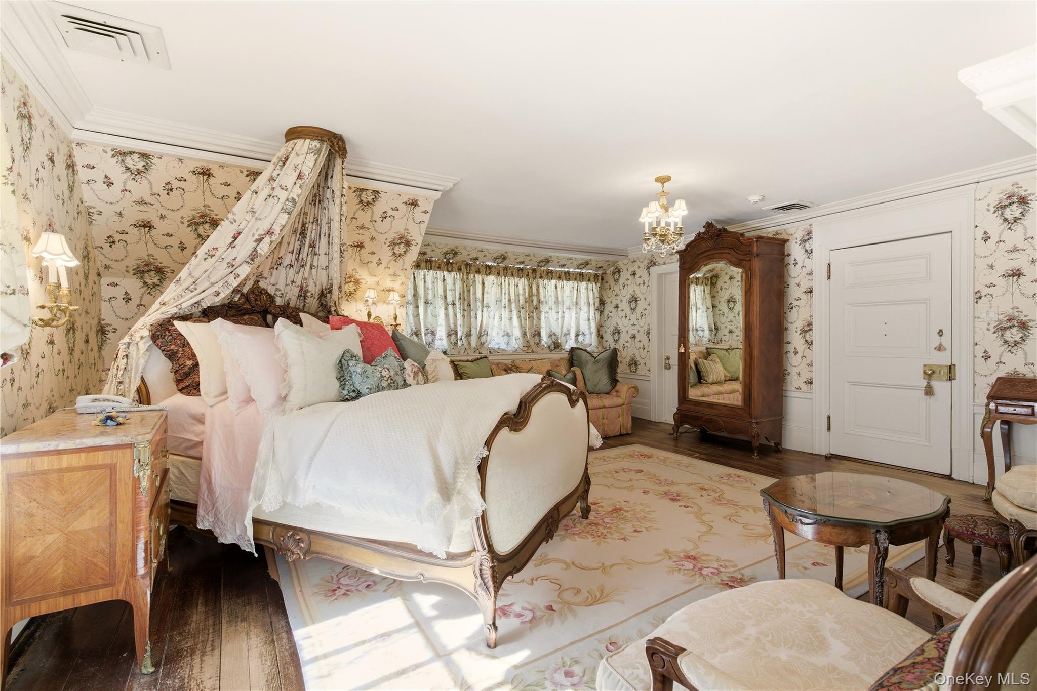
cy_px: 346
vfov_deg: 73.7
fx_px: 461
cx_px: 518
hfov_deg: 96.7
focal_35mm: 16
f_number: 9
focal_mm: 16
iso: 250
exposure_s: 1/40
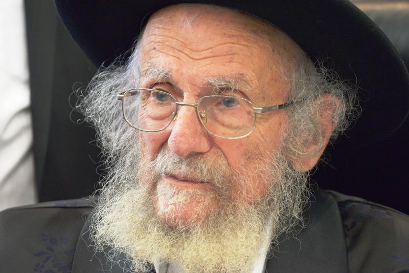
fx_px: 2726
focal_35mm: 240
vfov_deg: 5.7
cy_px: 136
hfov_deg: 8.6
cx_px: 204
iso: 6400
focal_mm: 240
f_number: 6.3
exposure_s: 1/125
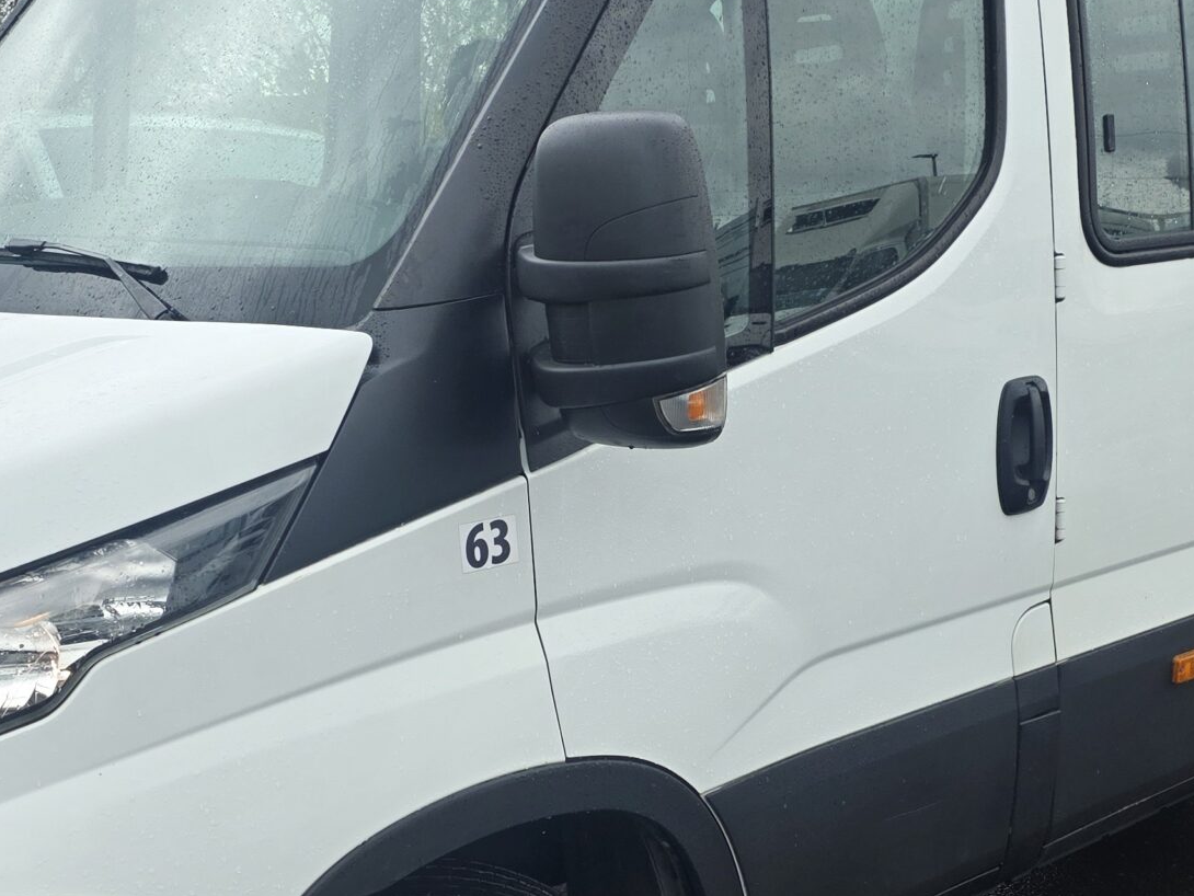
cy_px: 601
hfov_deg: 35.5
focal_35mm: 54
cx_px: 645
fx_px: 1863
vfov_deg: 26.9
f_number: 1.7
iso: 40
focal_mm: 6.25
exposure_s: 1/359
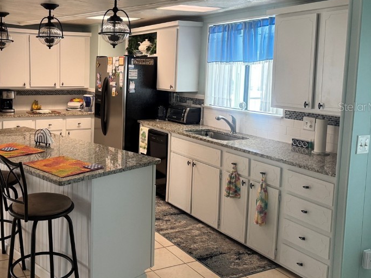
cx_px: 111
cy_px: 106
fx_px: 386
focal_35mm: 36
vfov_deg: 39.4
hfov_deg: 50.0
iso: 200
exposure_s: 1/60
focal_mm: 6.76
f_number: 1.78
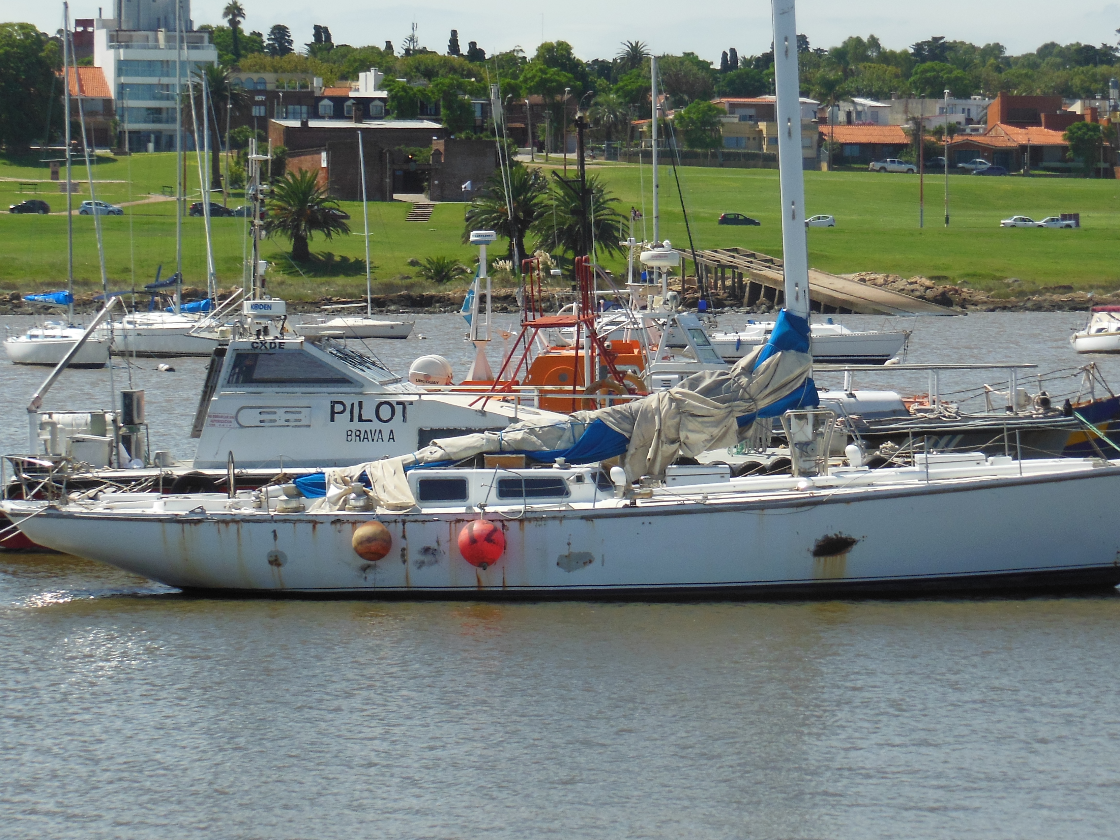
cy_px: 276
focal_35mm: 172
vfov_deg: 8.6
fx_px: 5565
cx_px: 638
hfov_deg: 11.5
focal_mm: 22.1
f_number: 5.7
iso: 125
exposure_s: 1/640
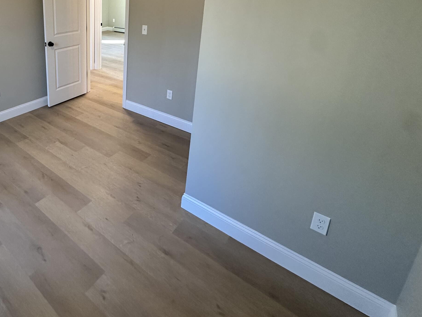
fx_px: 280
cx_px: 87
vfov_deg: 54.8
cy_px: 64
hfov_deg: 67.3
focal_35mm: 23
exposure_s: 1/120
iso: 200
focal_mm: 2.22
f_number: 2.2
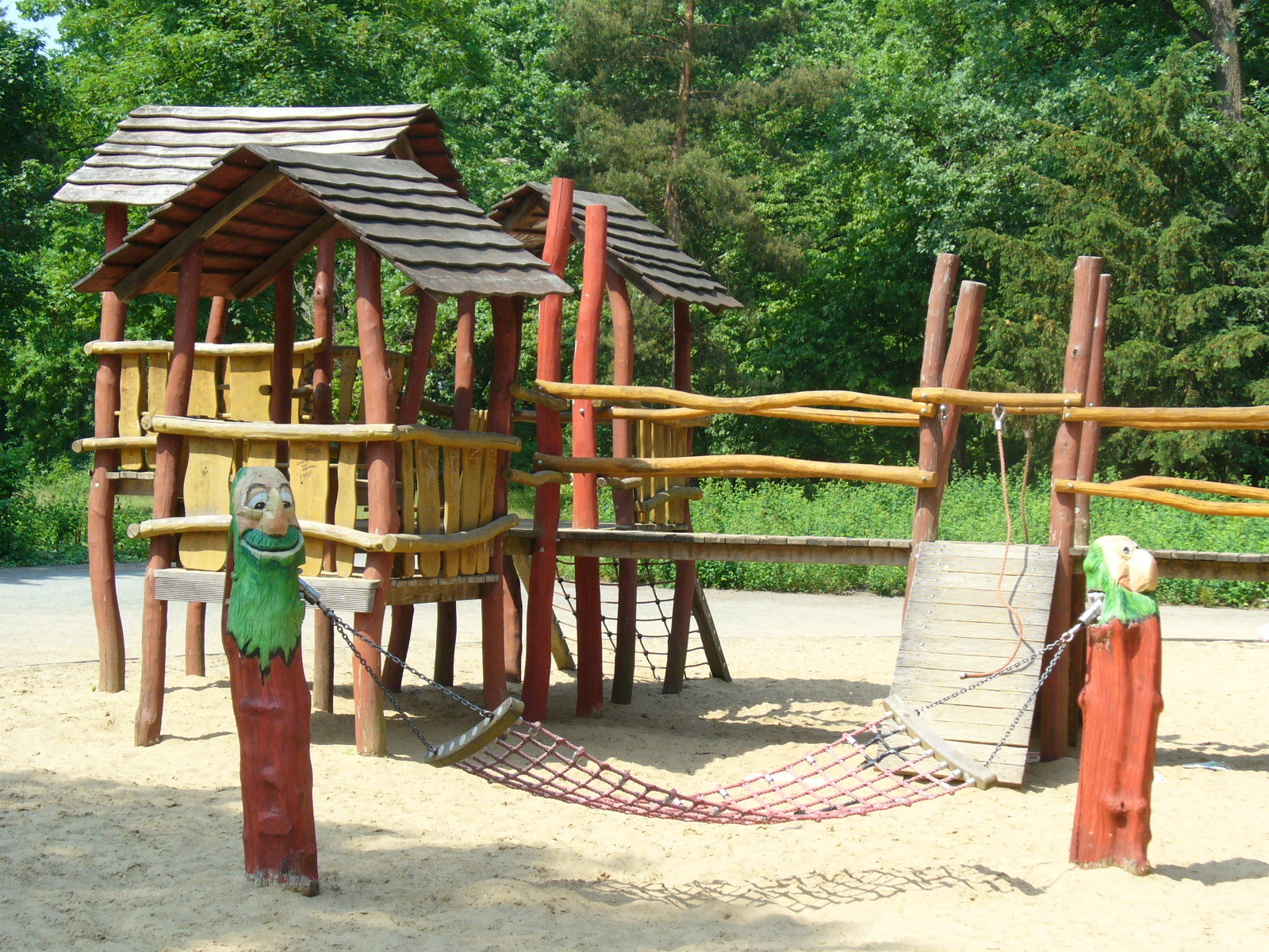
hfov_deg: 28.2
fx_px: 2529
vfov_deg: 21.3
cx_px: 634
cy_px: 476
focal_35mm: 69
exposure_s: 1/160
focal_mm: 11.4
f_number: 6.4
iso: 100
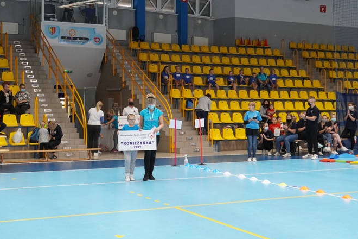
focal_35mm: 51
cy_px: 105
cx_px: 147
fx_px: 503
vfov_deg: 26.7
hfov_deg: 39.0
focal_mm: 27
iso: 2000
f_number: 4.5
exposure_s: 1/160
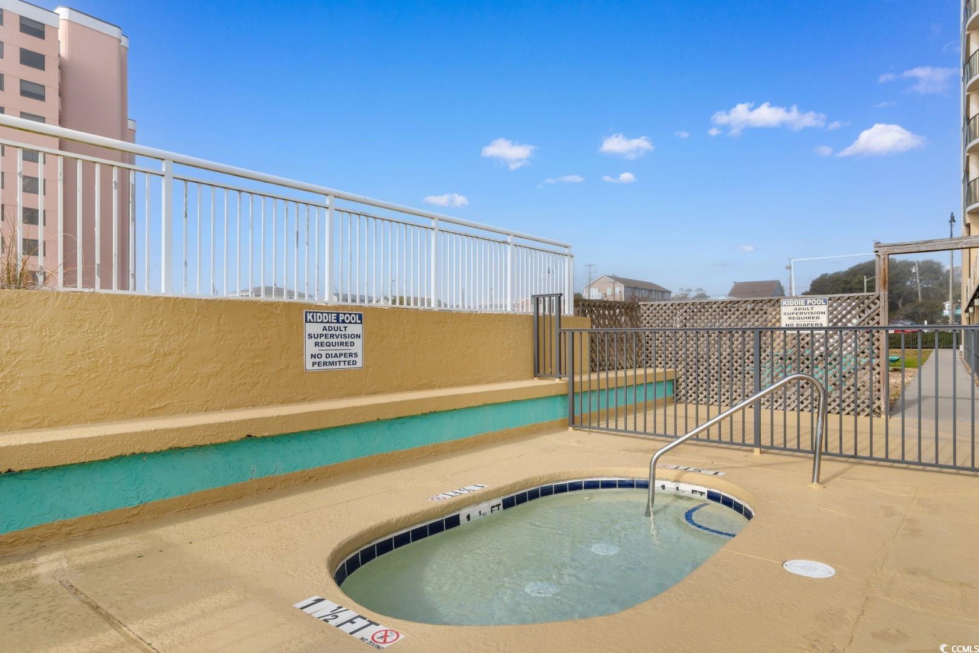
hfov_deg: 81.2
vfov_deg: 59.5
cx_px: 490
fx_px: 571
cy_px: 326
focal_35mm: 21
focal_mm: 14
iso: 100
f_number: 10
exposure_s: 1/400
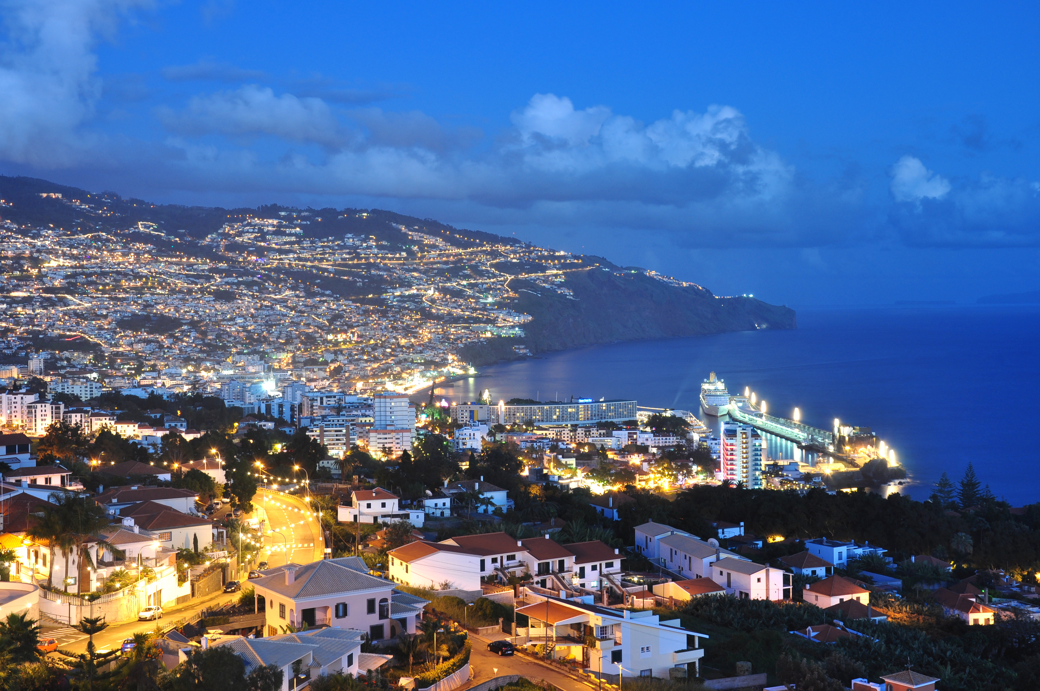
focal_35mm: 51
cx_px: 520
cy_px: 346
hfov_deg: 38.9
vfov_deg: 26.4
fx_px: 1472
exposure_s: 15
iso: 160
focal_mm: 34
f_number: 10
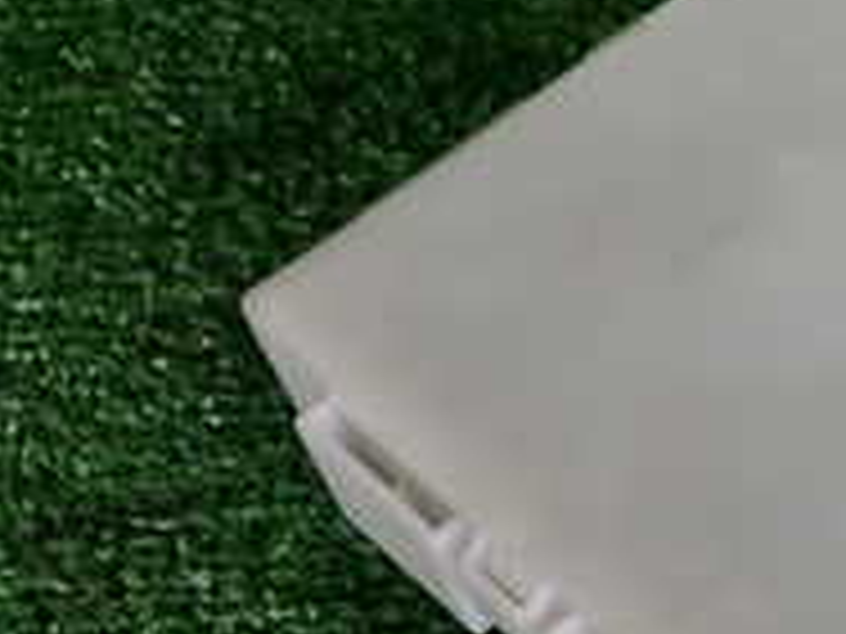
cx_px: 1336
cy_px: 256
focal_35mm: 115
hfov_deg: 15.5
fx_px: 2811
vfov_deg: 12.9
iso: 200
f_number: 2.5
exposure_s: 1/125
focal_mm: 6.37
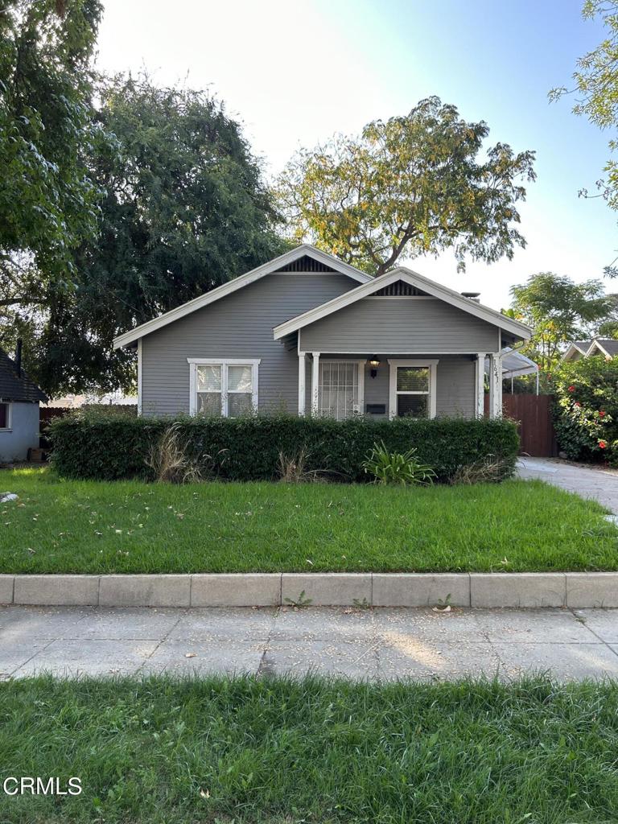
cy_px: 412
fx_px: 619
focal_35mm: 26
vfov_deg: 67.3
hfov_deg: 53.1
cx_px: 309
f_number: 1.5
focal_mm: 5.7
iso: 50
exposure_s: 1/526
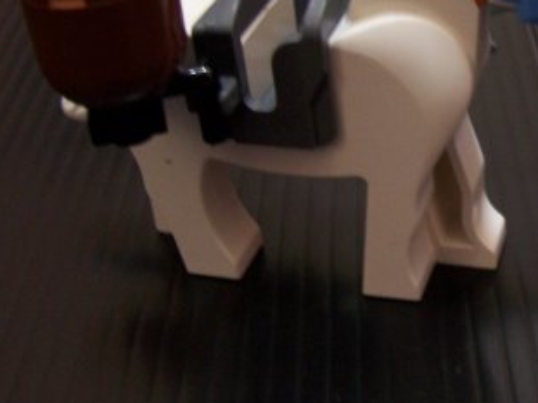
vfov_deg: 20.7
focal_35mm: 70
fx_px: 1088
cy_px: 69
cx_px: 479
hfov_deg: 26.9
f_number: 2.7
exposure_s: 1/2
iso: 160
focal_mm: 5.6
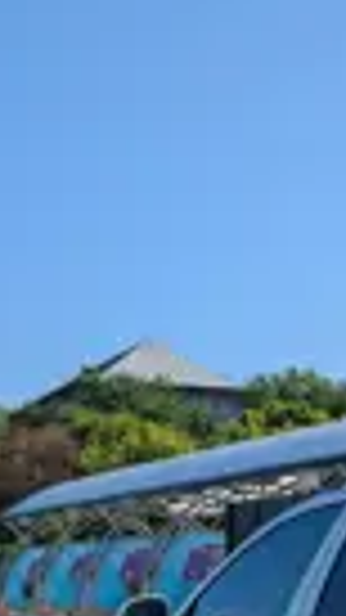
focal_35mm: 76
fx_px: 1240
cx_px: 485
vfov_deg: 26.7
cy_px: 585
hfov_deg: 15.0
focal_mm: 6.9
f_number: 1.68
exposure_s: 1/1212
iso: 20
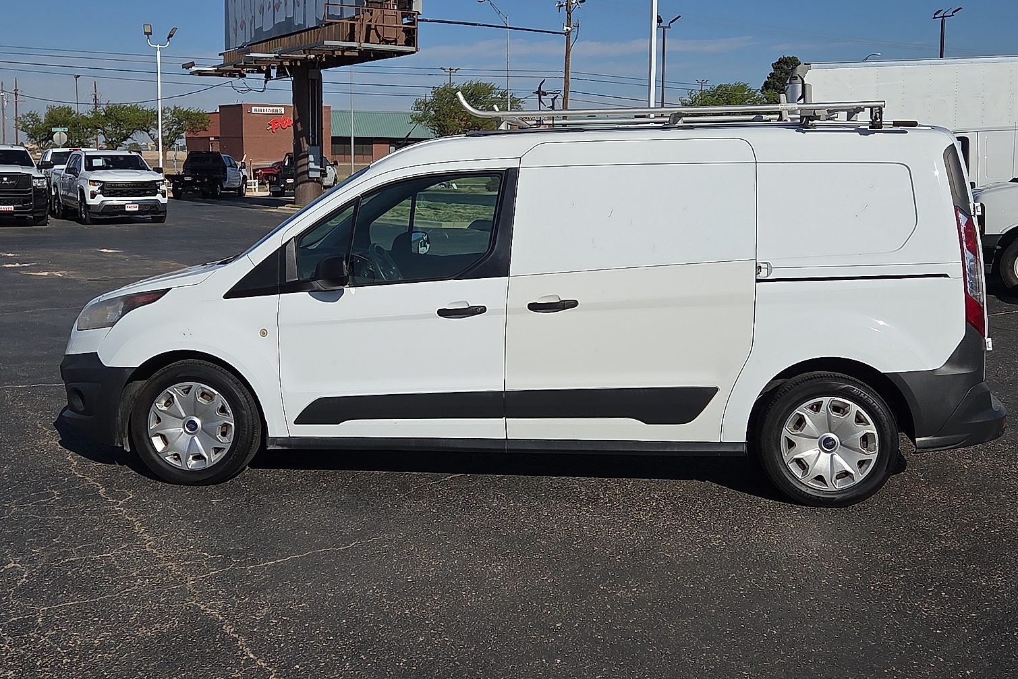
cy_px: 289
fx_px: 1216
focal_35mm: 43
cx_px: 518
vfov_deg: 31.1
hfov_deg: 45.4
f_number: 1.8
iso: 44
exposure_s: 1/10000
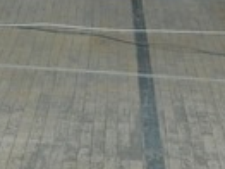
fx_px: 1299
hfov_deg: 9.8
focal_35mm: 200
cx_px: 237
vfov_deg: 7.1
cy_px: -185
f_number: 3.5
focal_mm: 7.3
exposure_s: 1/40
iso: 140
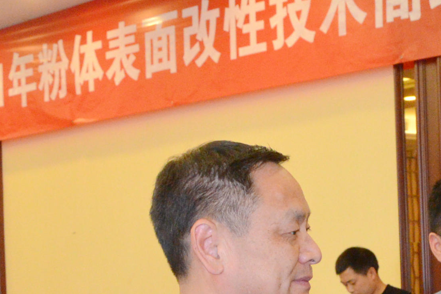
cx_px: 533
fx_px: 1041
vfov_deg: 15.7
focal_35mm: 85
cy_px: 300
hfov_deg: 22.1
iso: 3200
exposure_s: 1/100
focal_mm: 18
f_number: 7.1
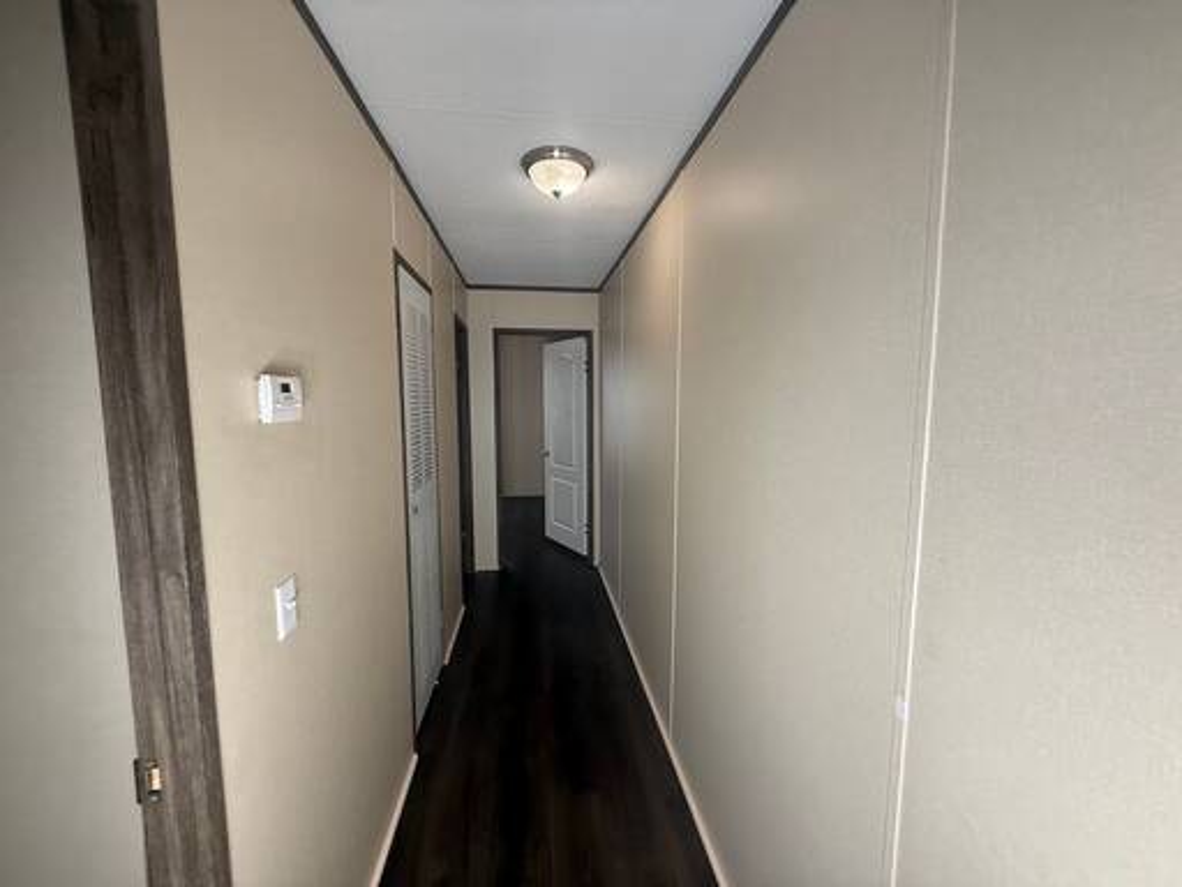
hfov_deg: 102.1
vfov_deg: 85.7
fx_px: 478
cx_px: 591
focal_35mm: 14
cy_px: 444
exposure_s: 1/120
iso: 200
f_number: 2.2
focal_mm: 2.22
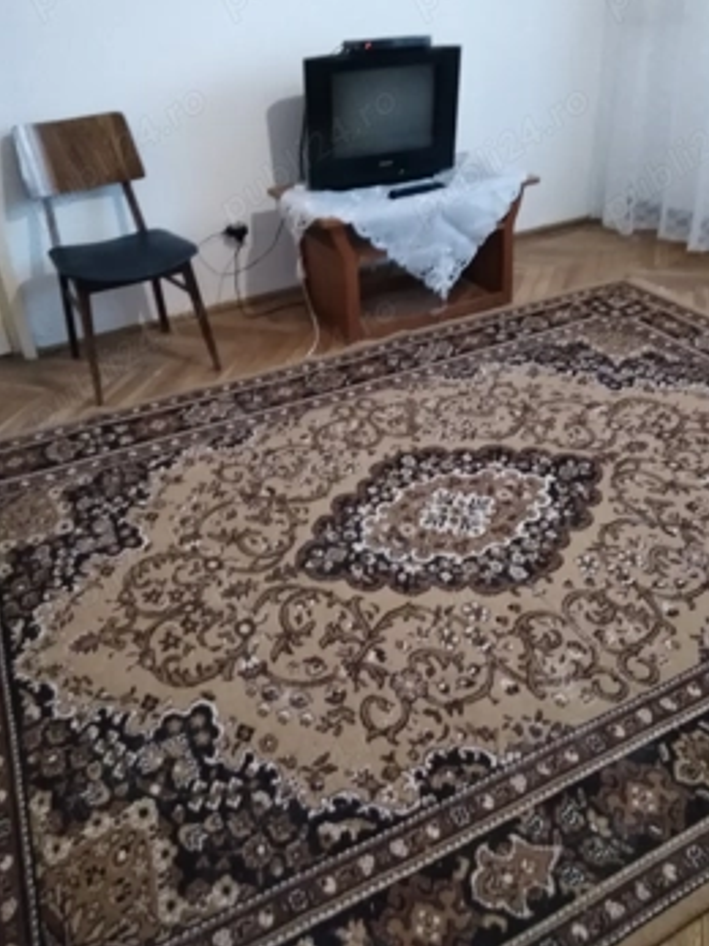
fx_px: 820
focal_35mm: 30
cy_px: 409
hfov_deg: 46.6
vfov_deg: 59.8
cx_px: 404
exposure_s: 1/12.5
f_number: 2.2
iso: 1695
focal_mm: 3.46
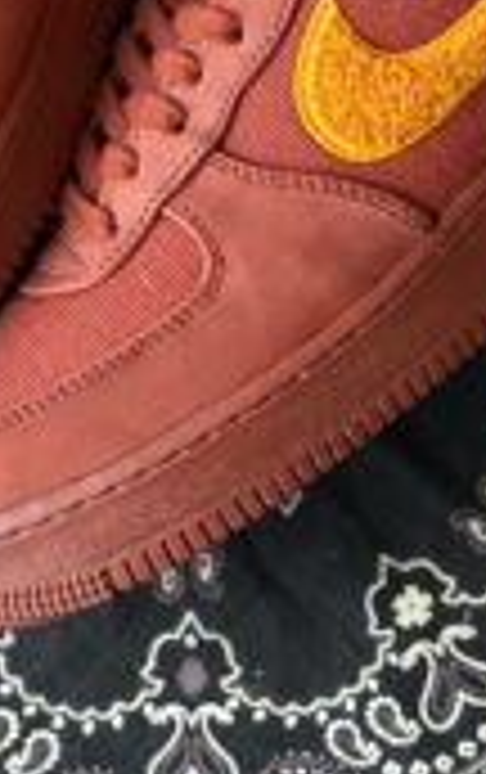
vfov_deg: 16.1
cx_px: 220
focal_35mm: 128
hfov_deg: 10.3
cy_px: 76
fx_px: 2704
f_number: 1.6
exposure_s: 1/104
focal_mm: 5.96
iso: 50
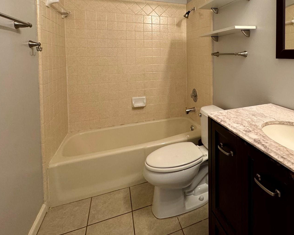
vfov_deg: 60.2
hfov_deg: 72.3
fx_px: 191
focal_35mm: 22
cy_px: 63
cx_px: 201
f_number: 2.2
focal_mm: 2.22
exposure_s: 1/60
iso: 200
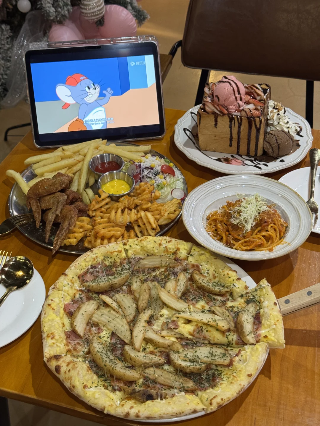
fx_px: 592
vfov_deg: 39.7
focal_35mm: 48
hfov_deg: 30.3
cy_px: 213
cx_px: 160
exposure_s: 1/33
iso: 200
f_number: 1.78
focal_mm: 6.76
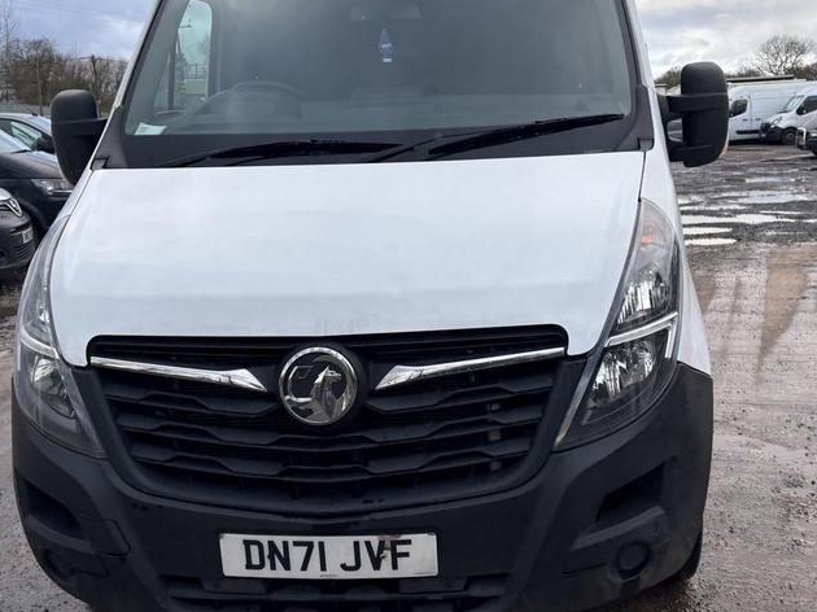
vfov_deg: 38.6
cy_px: 259
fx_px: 873
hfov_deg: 50.0
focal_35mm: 37
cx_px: 466
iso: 50
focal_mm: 5.96
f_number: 1.6
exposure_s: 1/641
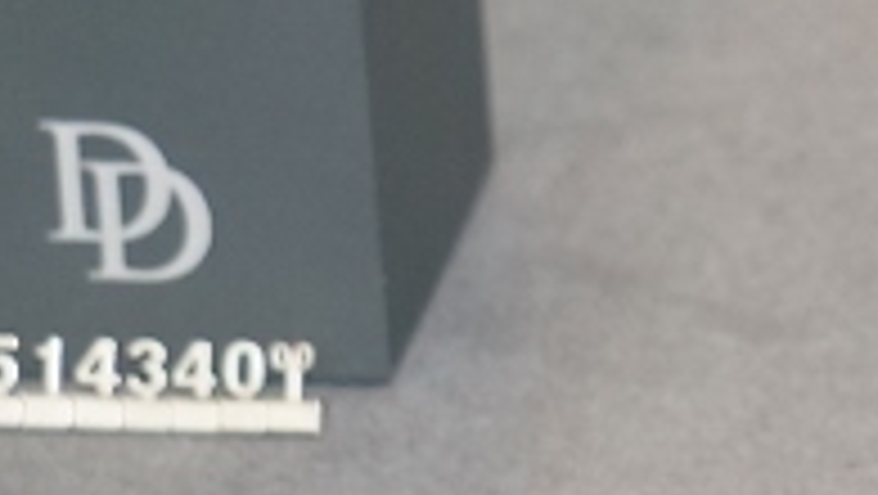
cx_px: 1175
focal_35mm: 584
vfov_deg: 2.1
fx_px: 13599
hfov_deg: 3.7
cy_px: -155
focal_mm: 71
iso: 500
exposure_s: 1/160
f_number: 5
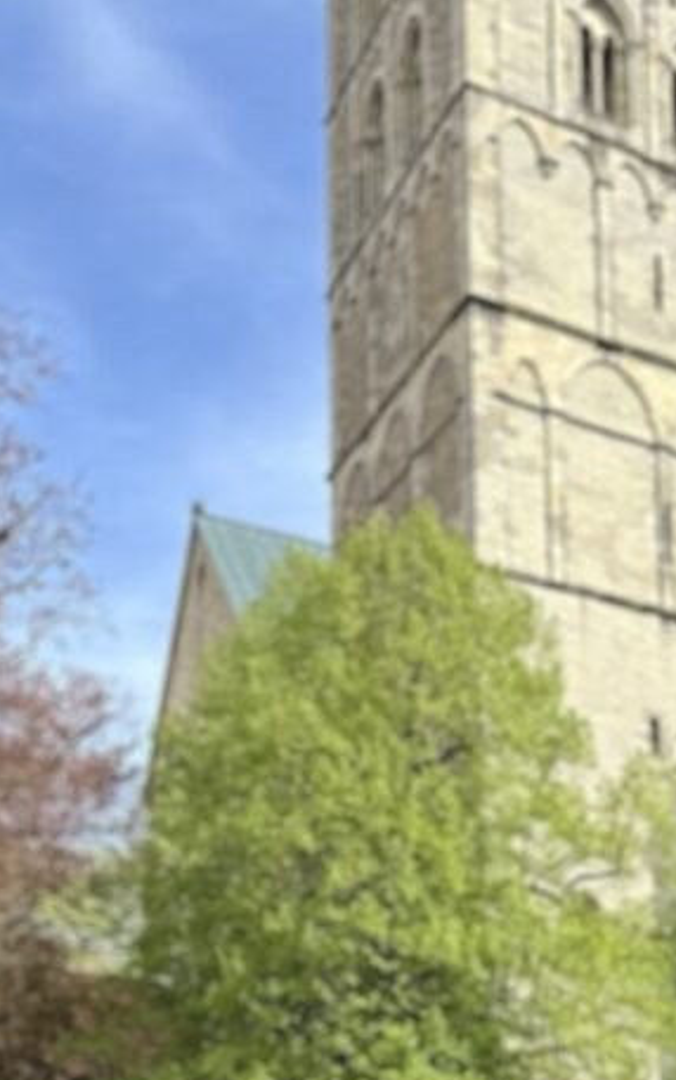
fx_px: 1679
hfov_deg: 20.7
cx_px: 889
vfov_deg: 31.6
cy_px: 1191
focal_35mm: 57
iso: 80
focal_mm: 6.86
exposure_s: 1/2660
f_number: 1.78
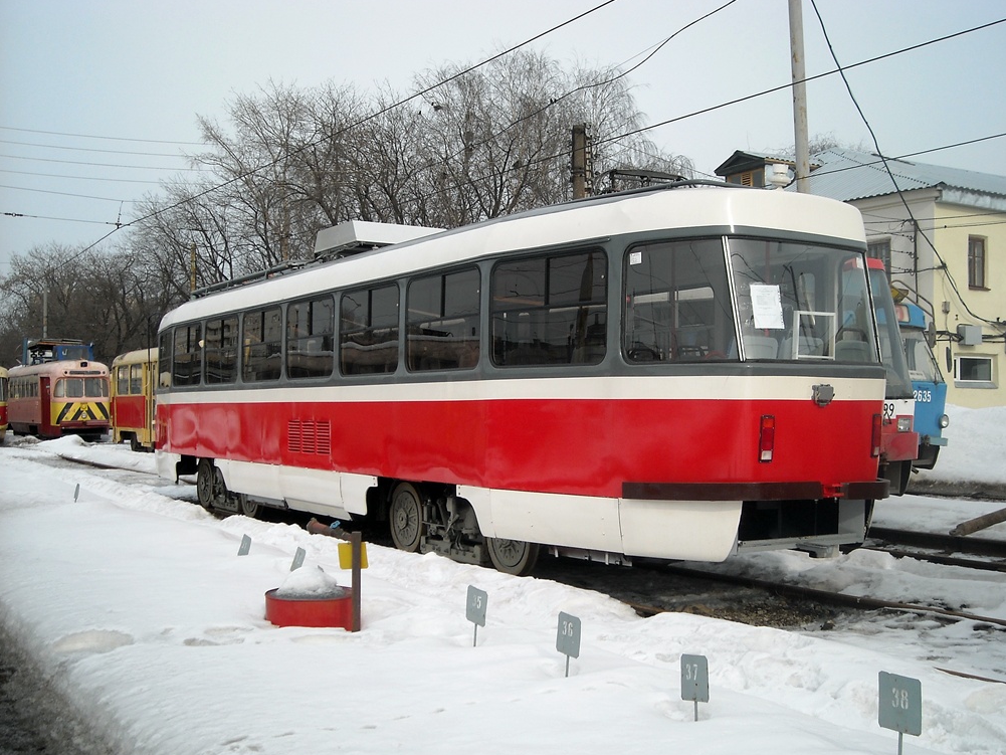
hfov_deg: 42.1
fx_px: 1308
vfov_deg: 32.2
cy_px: 380
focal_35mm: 45
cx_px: 513
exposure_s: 1/239
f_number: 6.1
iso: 64
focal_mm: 7.1
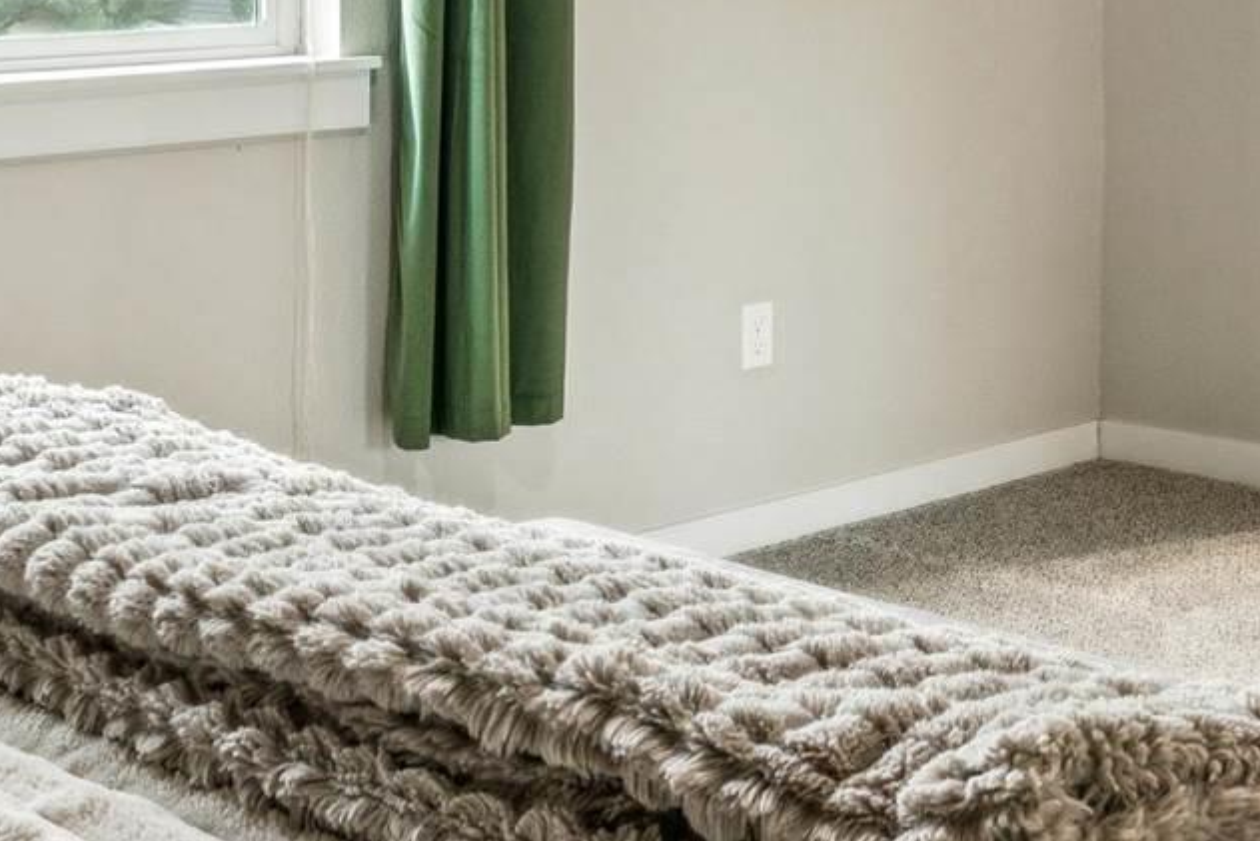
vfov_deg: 17.2
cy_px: -148
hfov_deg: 25.3
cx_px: 1266
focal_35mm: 76
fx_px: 2658
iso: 400
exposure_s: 1/4
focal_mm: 15.6
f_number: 13
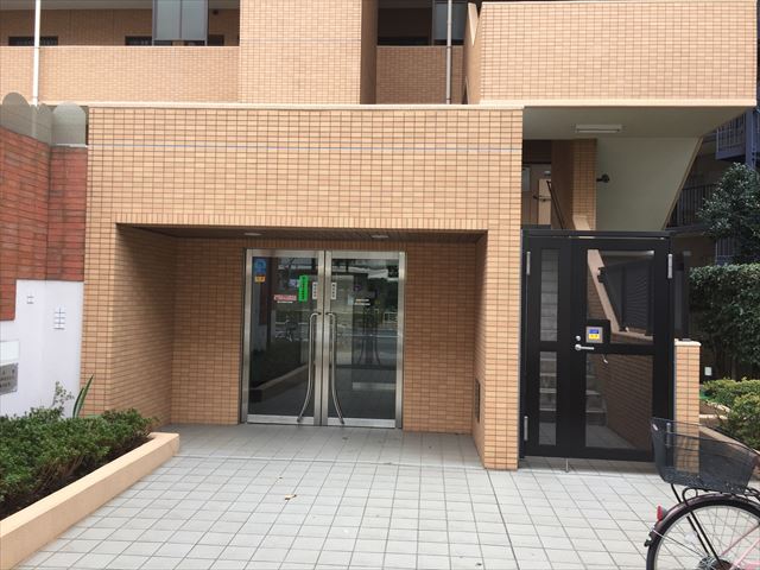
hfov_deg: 61.7
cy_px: 285
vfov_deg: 48.2
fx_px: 637
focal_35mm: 29
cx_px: 380
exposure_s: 1/141
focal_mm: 4.15
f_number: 2.2
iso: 32
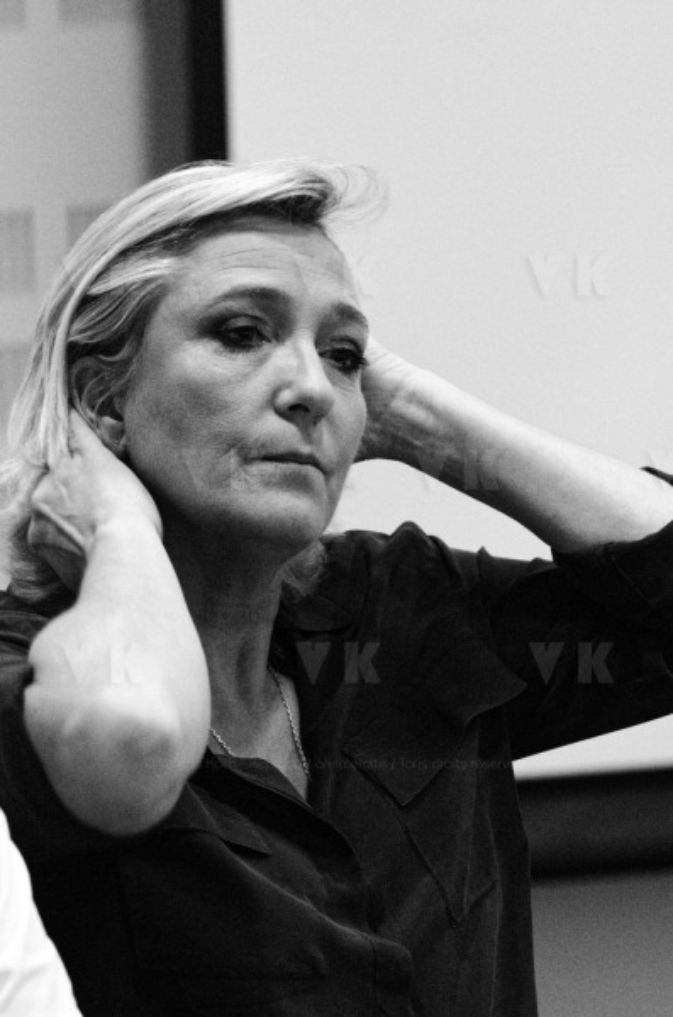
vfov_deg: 6.9
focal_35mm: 300
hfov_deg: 4.6
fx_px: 8456
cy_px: 508
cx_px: 336
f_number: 5.6
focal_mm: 200
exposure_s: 1/100
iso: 2500
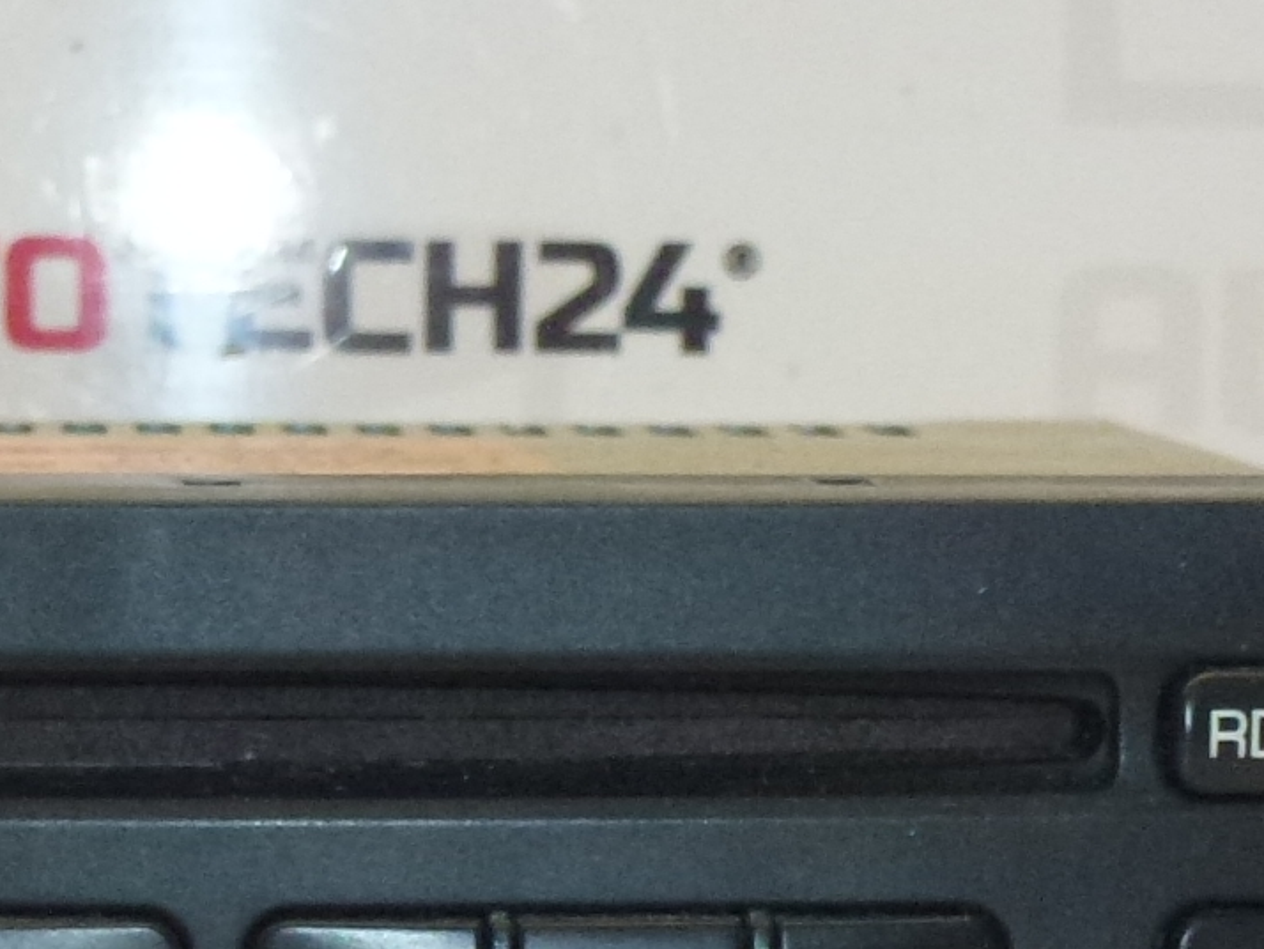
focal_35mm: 129
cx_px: 188
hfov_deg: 15.1
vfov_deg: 11.4
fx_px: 4712
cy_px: 935
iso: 400
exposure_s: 1/200
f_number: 3.7
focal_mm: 6.4
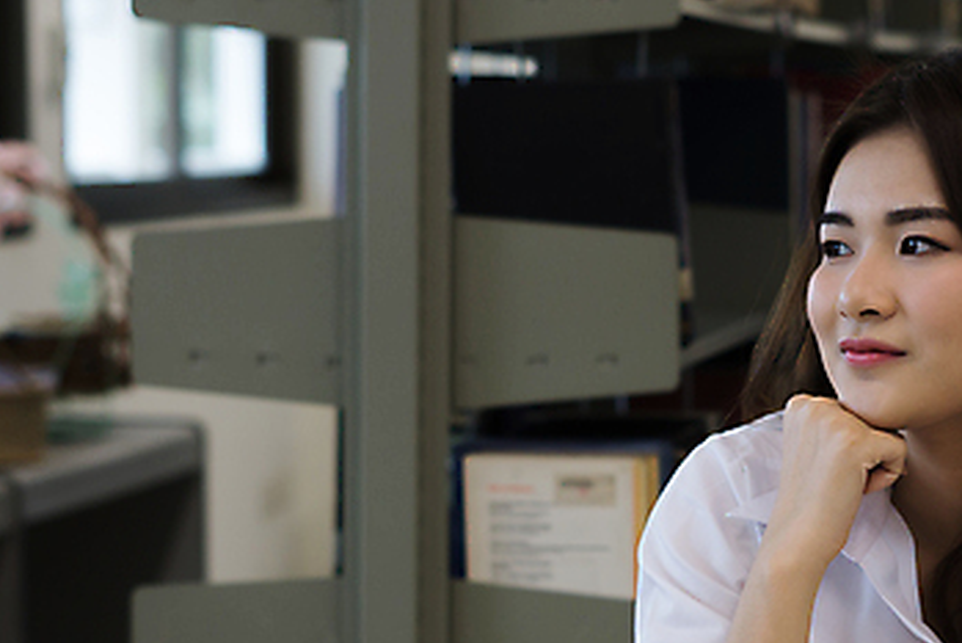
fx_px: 3448
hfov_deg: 15.8
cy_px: 505
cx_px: 788
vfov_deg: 10.6
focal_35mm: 129
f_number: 2.8
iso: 400
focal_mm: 50
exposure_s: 1/50
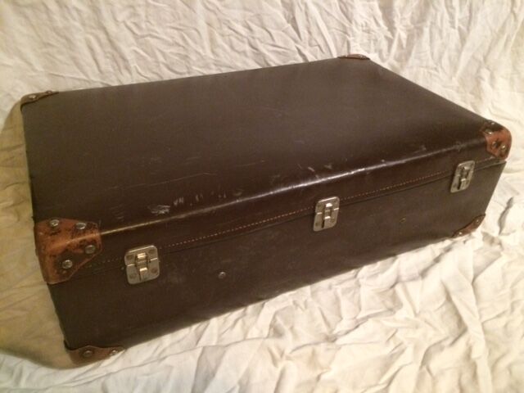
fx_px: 439
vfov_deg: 48.2
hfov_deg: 61.7
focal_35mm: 29
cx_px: 262
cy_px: 196
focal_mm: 4.15
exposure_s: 1/17
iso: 500
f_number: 2.2
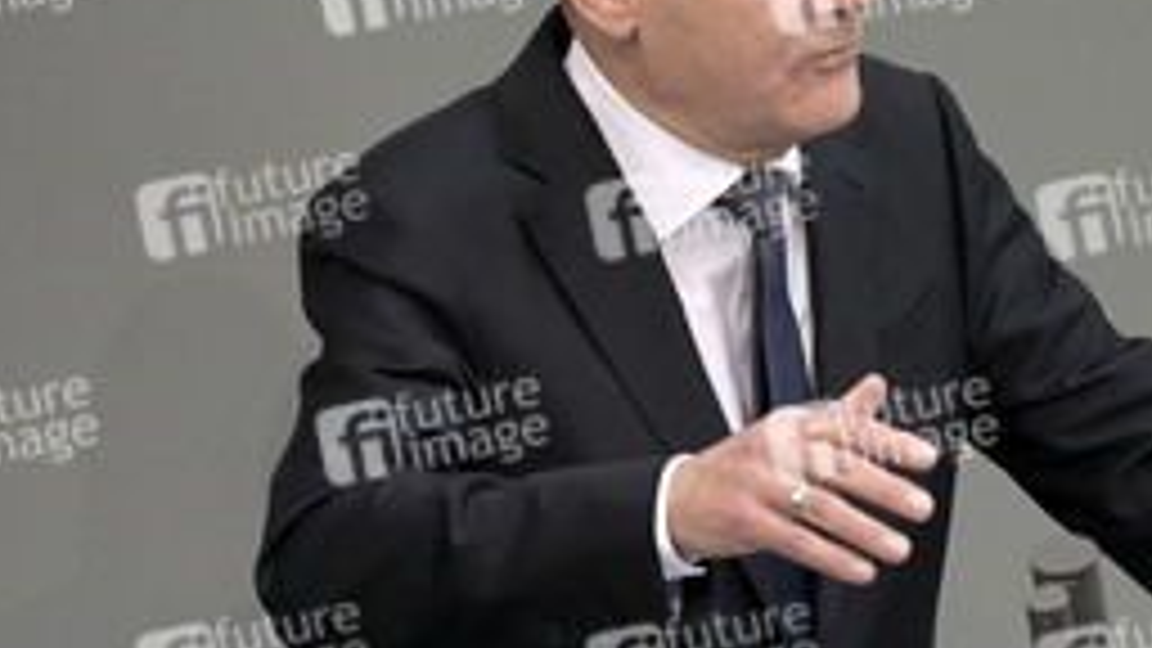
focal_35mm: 849
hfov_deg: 2.5
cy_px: 320
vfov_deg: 1.4
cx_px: 763
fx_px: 25934
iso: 5000
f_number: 5.6
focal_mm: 460
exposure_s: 1/500
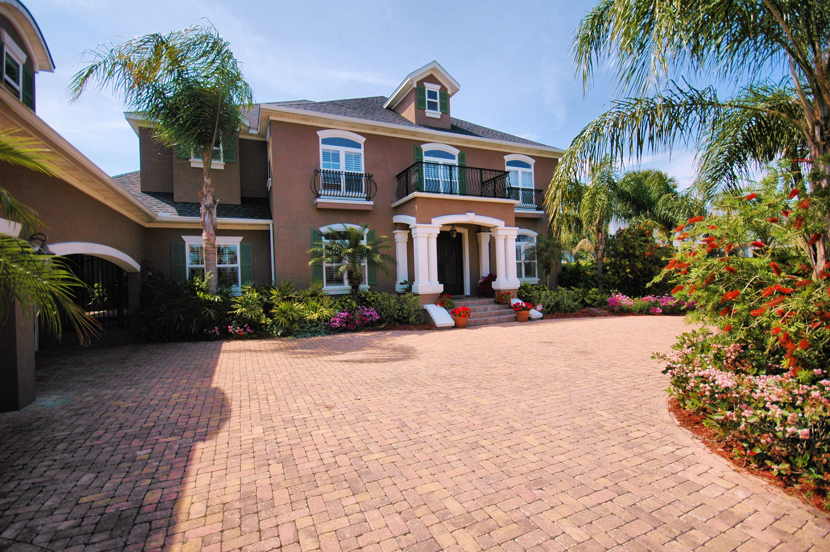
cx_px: 415
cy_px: 276
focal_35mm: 16
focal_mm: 11
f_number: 4.5
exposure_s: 1/1250
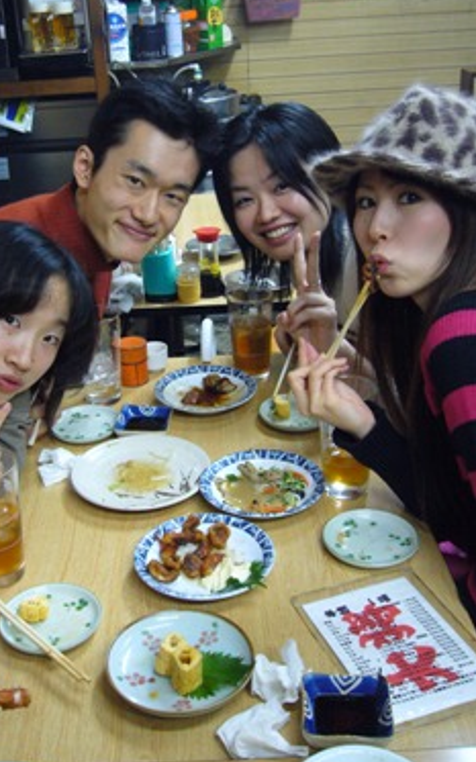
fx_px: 872
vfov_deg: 47.2
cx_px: 156
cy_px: 351
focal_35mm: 42
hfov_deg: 30.3
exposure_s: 1/13
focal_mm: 5.8
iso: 200
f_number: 2.8
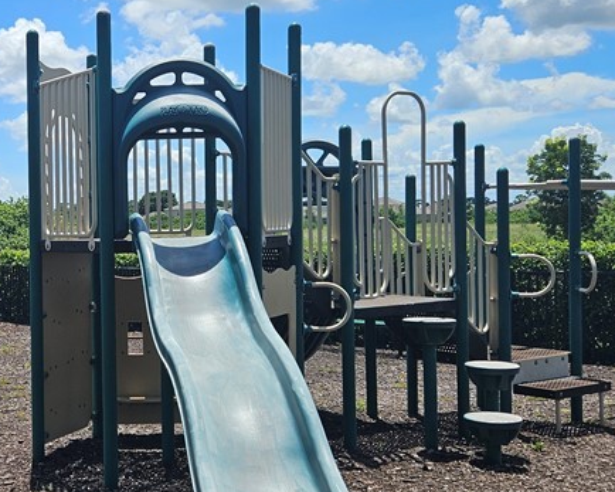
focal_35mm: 53
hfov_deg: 33.6
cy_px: 258
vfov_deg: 28.6
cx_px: 69
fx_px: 964
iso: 25
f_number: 1.8
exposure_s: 1/2664
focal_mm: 5.4
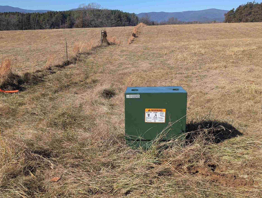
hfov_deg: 47.8
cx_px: 122
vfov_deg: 36.7
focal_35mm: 39
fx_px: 296
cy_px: 126
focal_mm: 6.81
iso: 46
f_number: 1.85
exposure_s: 1/2058
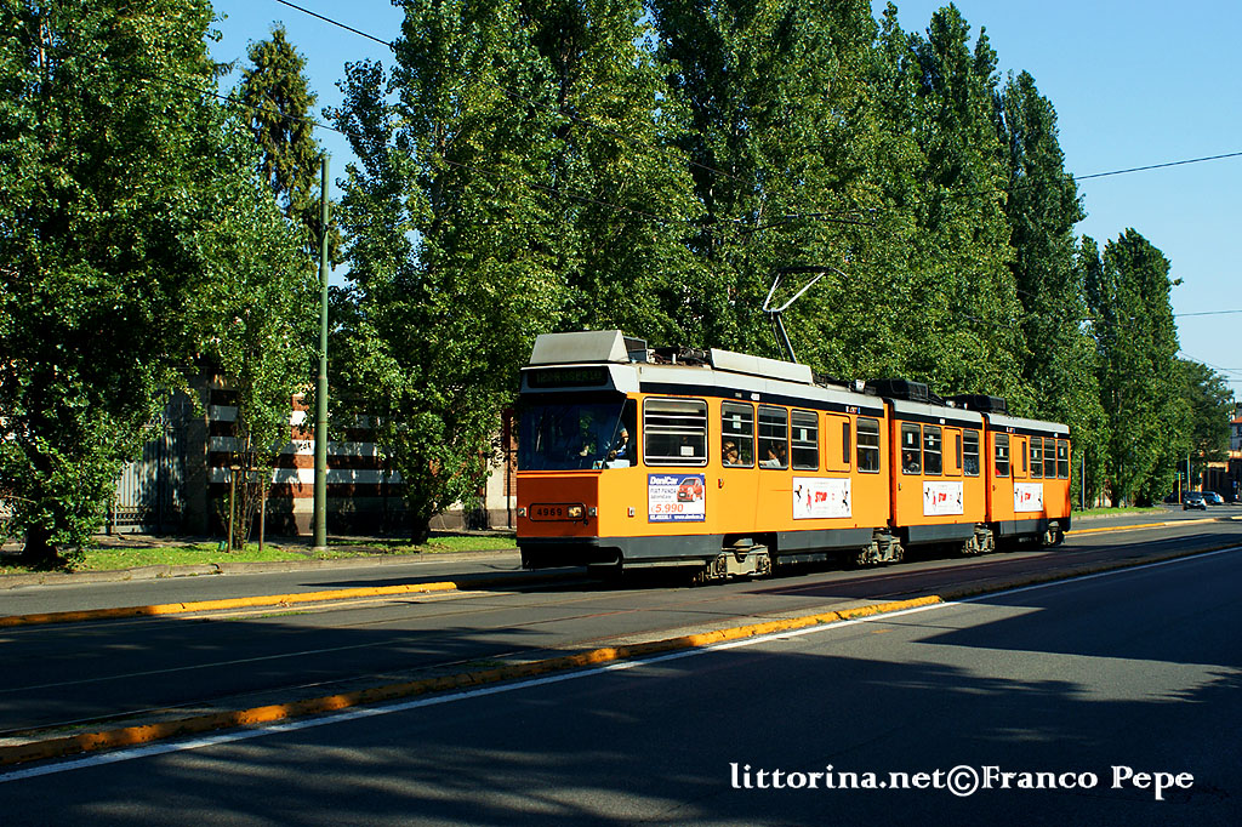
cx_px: 621
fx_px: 1811
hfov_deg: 37.9
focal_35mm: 52
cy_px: 414
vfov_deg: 25.7
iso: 200
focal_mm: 35
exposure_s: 1/500
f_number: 7.1
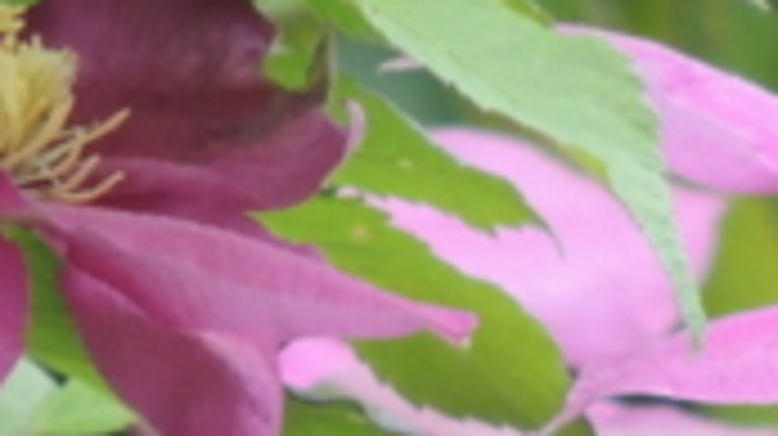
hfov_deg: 0.4
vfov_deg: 0.2
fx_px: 103686
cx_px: 427
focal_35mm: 5030
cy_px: 1074
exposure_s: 1/200
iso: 400
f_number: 5.9
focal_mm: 180
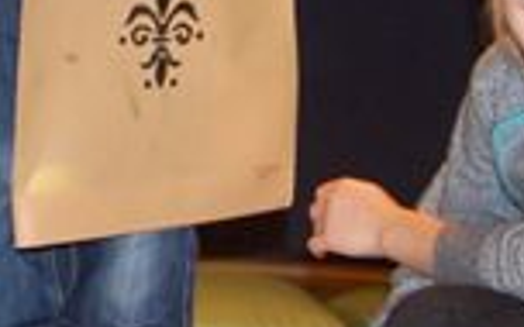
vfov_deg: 8.0
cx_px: -10
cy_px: -122
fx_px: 2304
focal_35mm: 161
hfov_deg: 12.8
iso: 400
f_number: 3.8
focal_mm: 23
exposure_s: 1/60
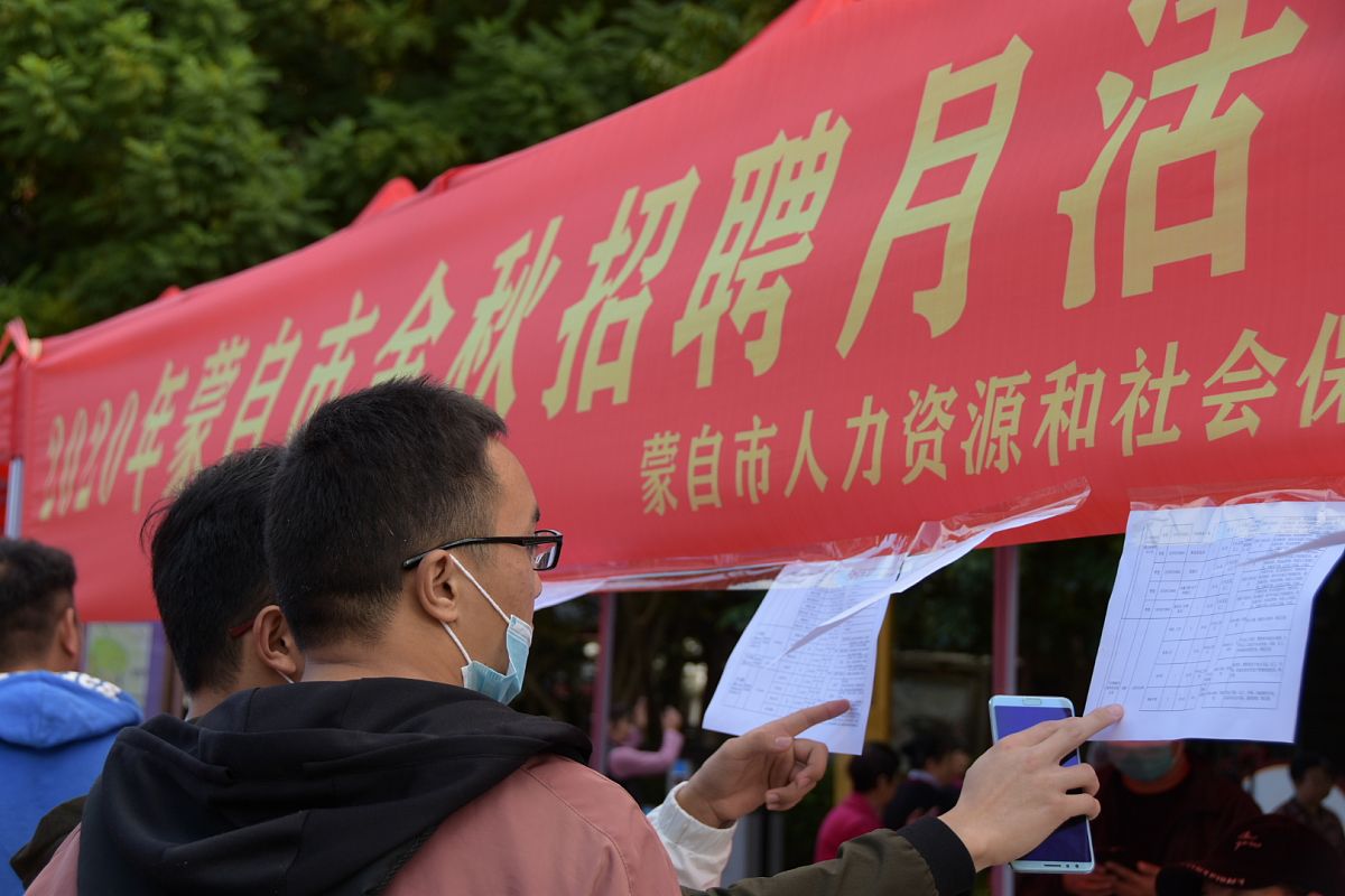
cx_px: 672
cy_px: 448
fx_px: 2802
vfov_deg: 18.2
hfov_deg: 27.0
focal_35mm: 75
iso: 125
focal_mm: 50
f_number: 6.3
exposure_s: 1/160
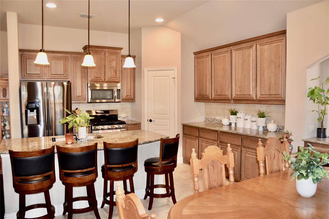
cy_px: 110
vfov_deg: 47.9
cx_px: 164
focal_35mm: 27
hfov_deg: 67.4
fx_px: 247
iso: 800
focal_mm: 18
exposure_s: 1/80
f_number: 4.5
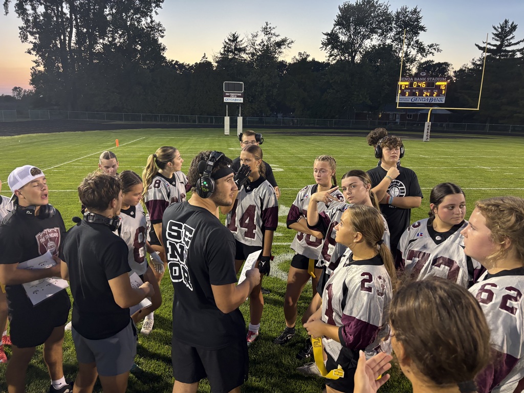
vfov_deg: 53.1
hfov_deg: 67.3
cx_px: 262
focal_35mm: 26
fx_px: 394
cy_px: 196
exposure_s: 1/60
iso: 200
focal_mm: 5.96
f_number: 1.6
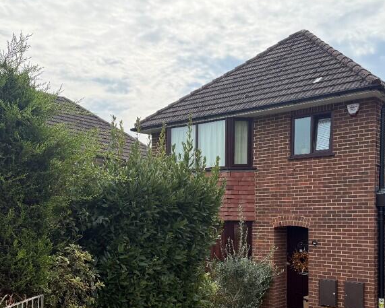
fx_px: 479
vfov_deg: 35.2
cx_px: 205
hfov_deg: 43.8
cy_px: 218
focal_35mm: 42
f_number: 1.78
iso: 100
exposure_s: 1/3759
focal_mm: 6.76
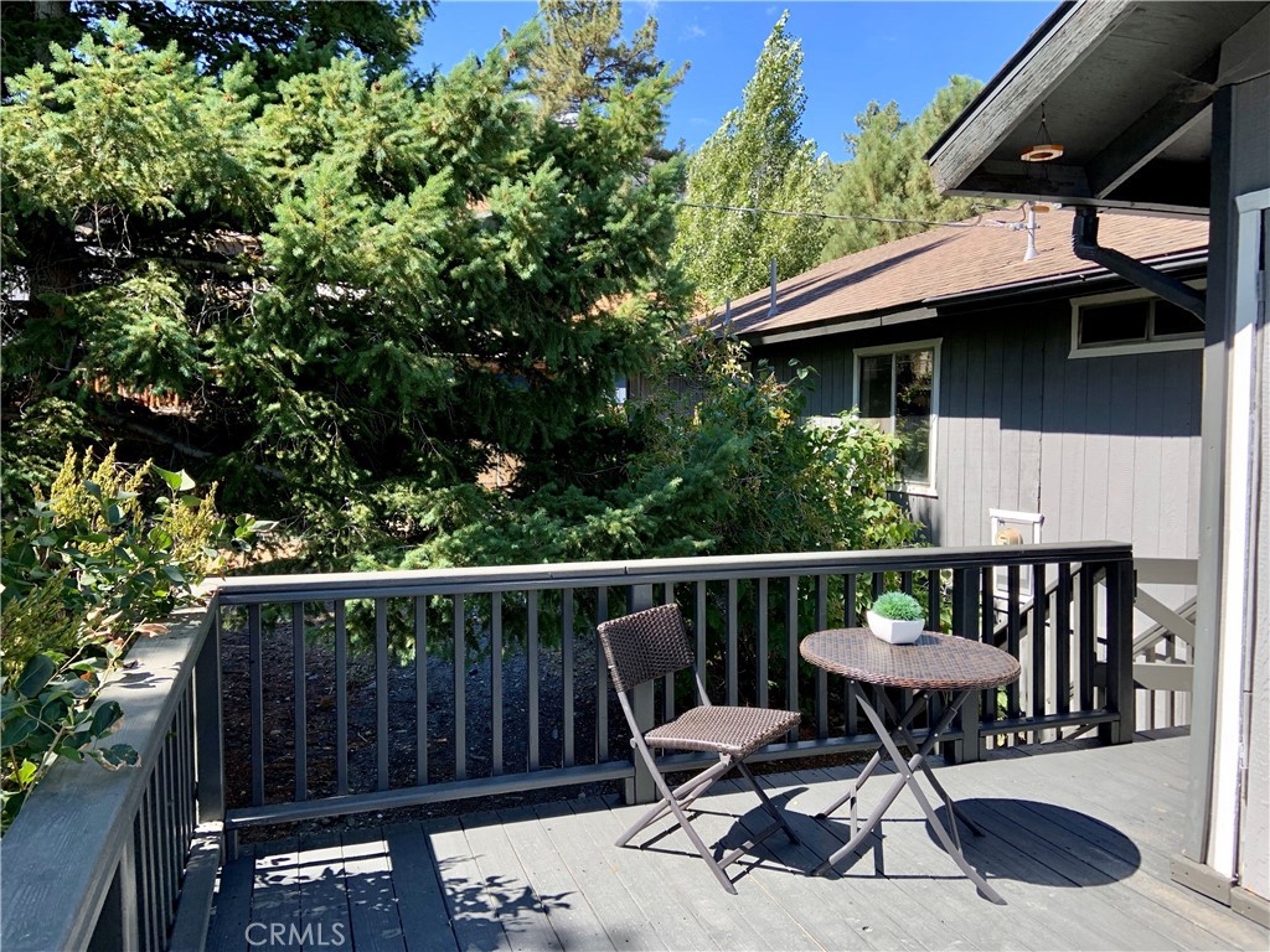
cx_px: 635
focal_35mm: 26
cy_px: 476
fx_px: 954
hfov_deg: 67.3
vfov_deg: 53.1
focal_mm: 4.25
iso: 25
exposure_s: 1/441
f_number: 1.8
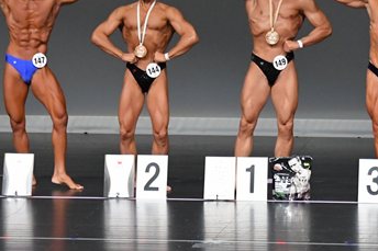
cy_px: 54
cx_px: 214
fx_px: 4324
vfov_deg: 3.3
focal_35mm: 412
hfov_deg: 5.0
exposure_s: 1/400
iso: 5000
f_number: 5.6
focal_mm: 122
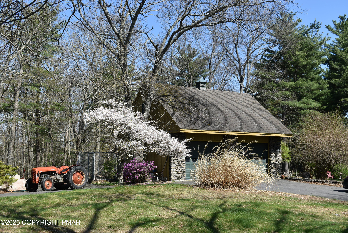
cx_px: 174
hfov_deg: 44.9
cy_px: 116
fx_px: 421
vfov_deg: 30.9
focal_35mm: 44
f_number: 8
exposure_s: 1/250
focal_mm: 29
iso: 100
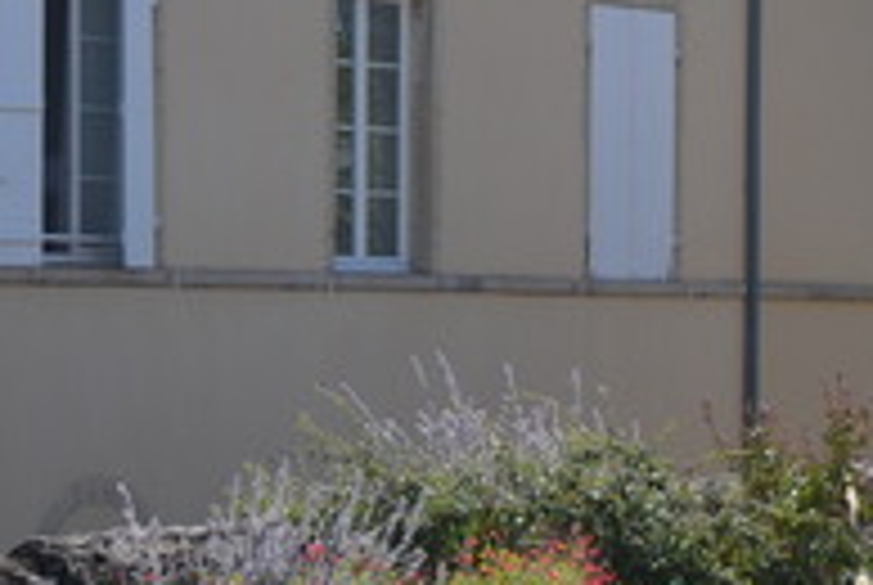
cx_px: 1161
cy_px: 704
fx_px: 5246
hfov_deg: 9.3
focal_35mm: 216
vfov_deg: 6.3
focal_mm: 28
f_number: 9
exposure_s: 1/320
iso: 100
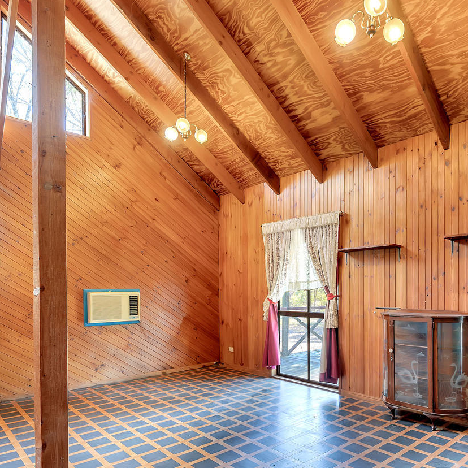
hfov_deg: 63.8
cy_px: 291
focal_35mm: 24
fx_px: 367
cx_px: 302
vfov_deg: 64.1
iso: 100
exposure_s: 1.6
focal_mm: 13
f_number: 8
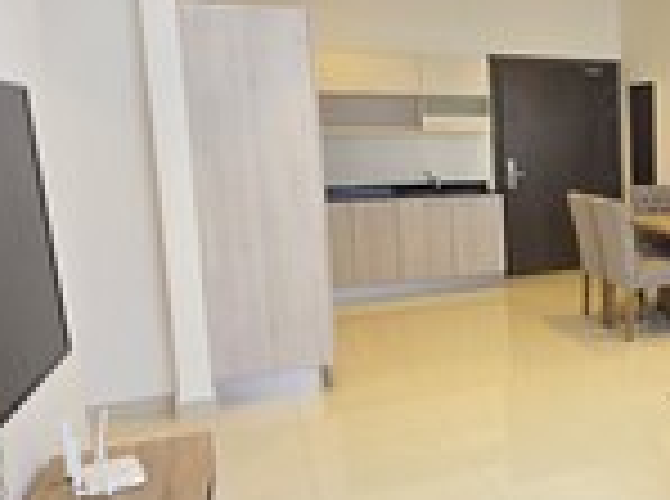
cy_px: 259
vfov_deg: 35.8
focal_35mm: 40
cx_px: 785
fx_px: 772
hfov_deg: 37.0
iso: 160
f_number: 1.9
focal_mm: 2.2
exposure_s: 1/120
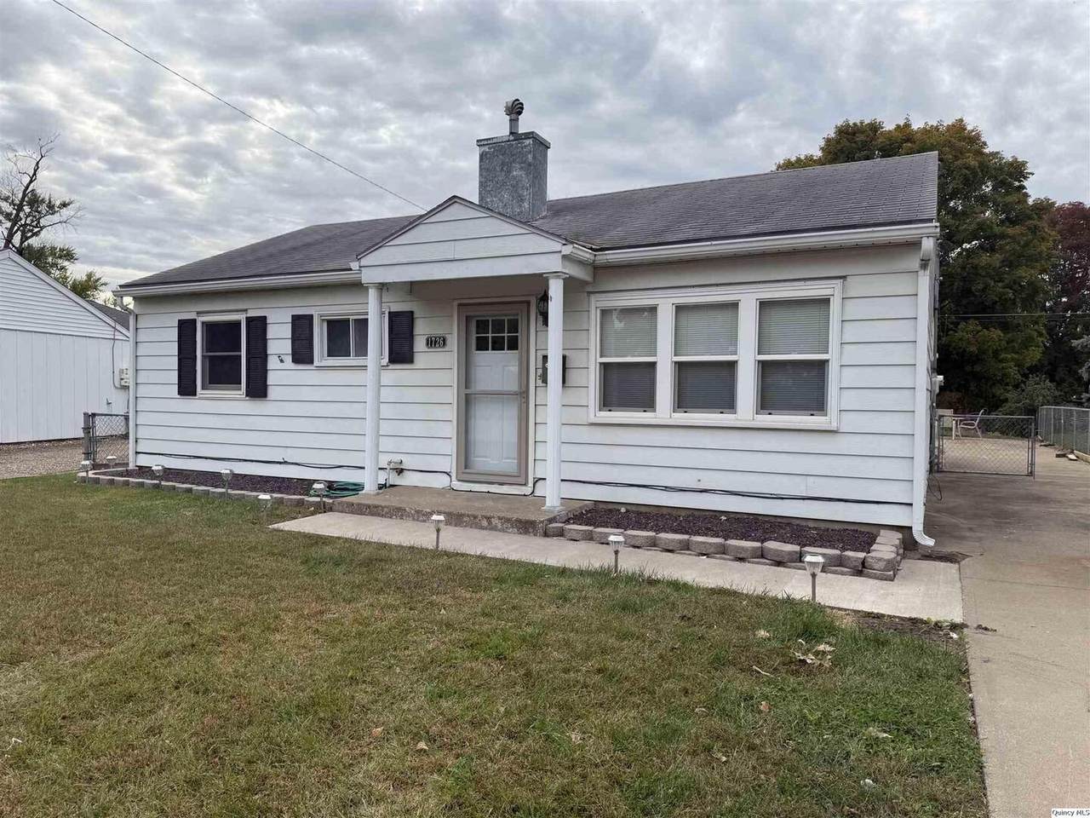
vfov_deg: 56.8
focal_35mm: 24
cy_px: 409
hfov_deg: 71.6
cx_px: 545
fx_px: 756
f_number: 1.78
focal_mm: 6.76
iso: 80
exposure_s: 1/2169
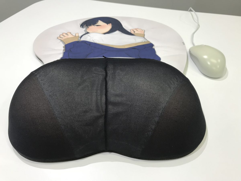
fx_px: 195
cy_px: 90
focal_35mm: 28
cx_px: 120
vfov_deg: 49.7
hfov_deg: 63.4
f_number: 1.8
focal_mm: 3.99
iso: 25
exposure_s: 1/33
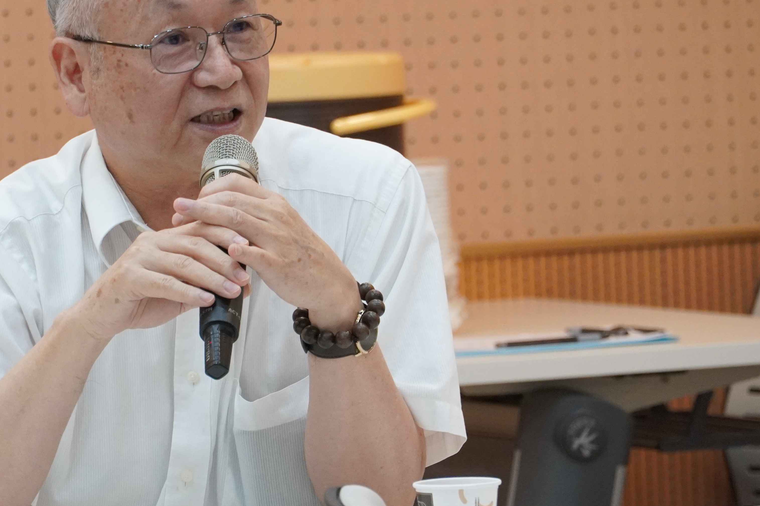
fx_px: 8465
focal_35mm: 401
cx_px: 231
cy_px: 240
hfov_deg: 5.1
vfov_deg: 3.4
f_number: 5.6
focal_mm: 135
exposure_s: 1/250
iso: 2000
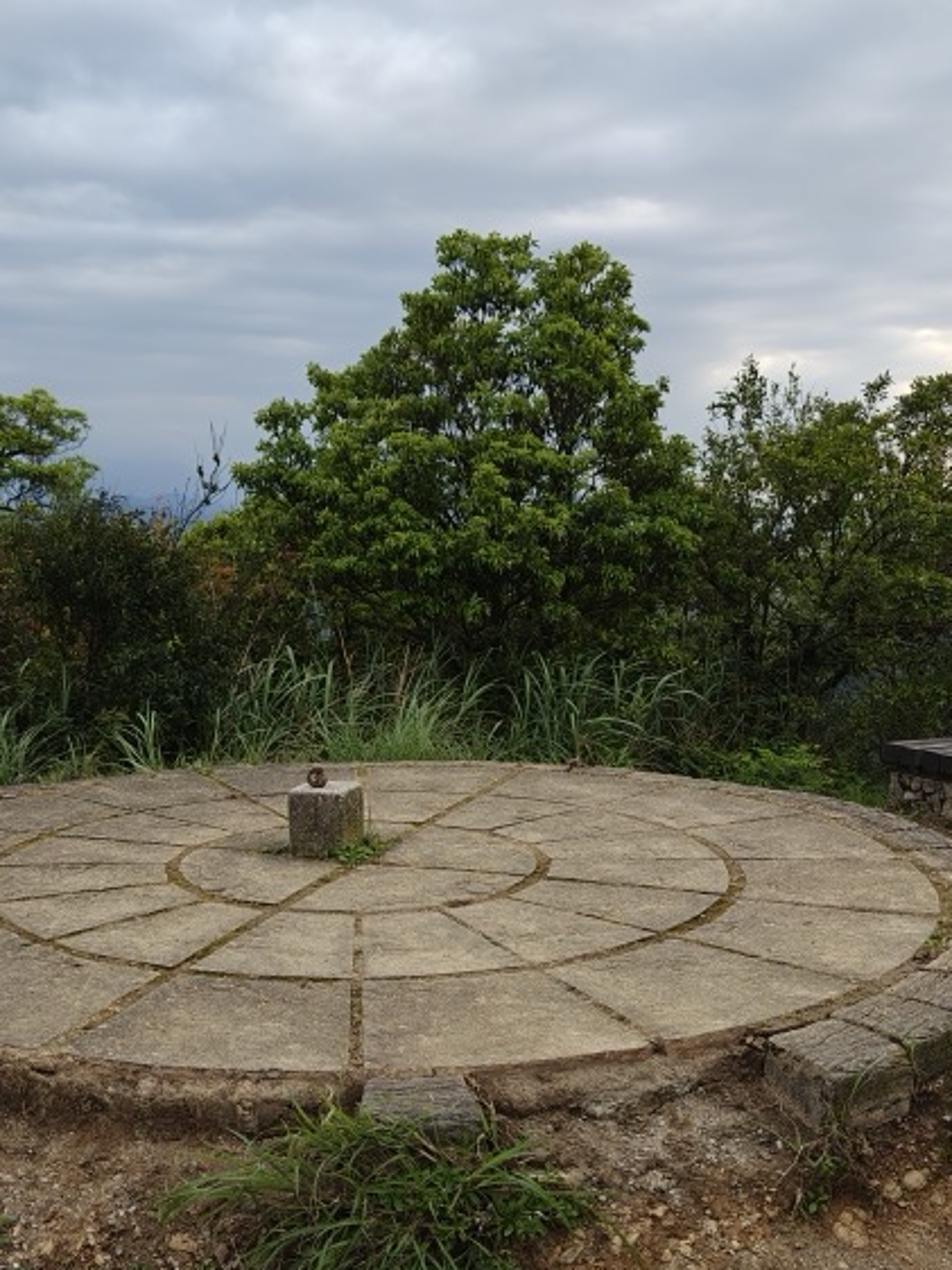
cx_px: 380
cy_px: 668
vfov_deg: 44.8
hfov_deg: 34.2
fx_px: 1540
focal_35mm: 42
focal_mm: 6.06
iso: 50
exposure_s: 1/518
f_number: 1.69
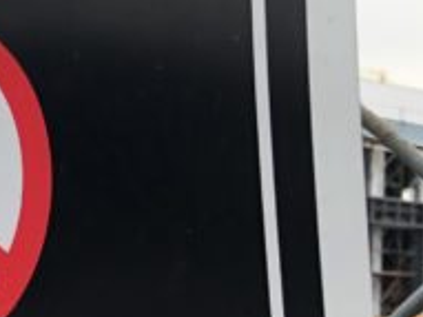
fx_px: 1832
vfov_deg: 9.7
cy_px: 421
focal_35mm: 150
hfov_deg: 10.9
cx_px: -629
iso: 20
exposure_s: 1/125
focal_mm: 3.99
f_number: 1.8
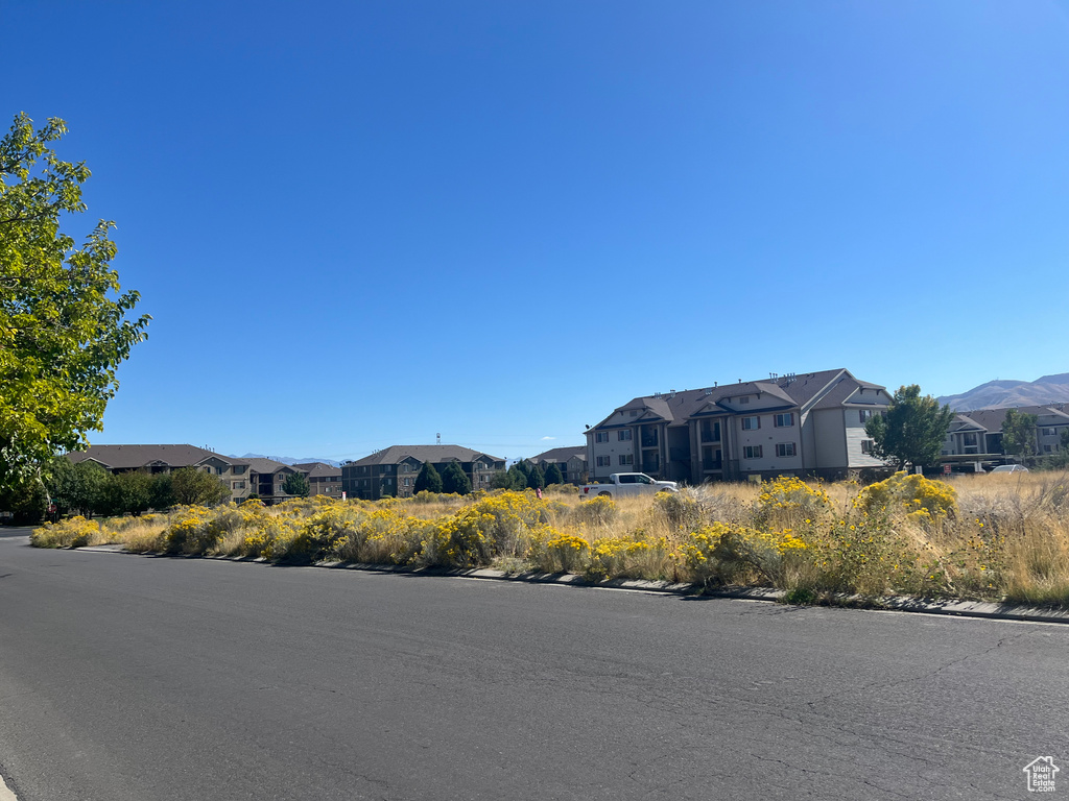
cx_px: 534
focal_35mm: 26
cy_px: 400
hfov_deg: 67.3
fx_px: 803
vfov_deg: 53.1
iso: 50
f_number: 1.6
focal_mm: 5.1
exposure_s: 1/4651
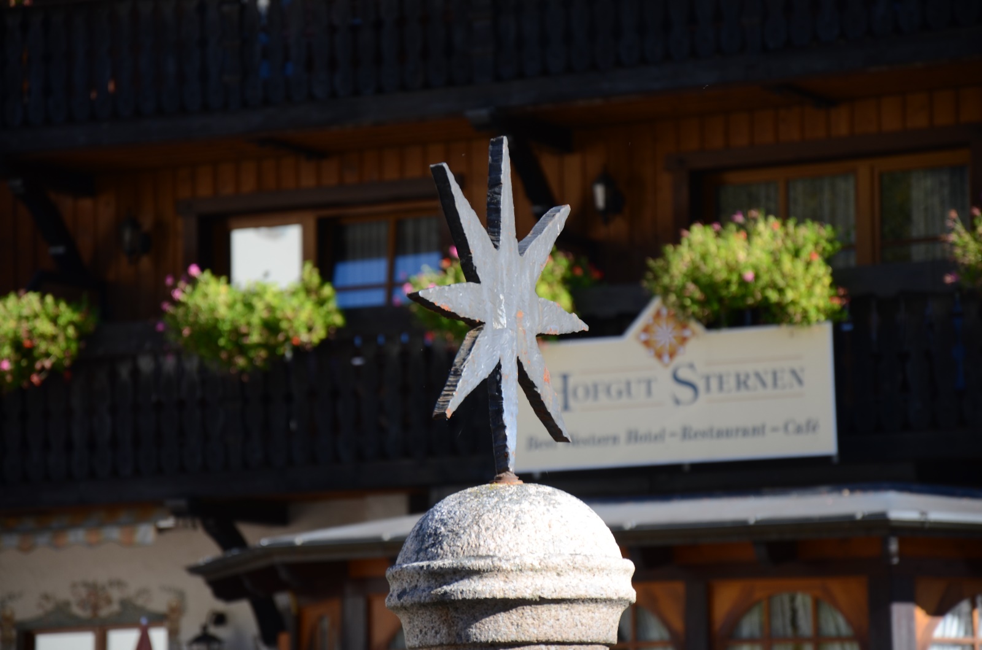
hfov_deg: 13.1
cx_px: 491
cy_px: 325
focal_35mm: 158
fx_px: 4286
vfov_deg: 8.7
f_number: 5.6
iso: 100
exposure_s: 1/125
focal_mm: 105
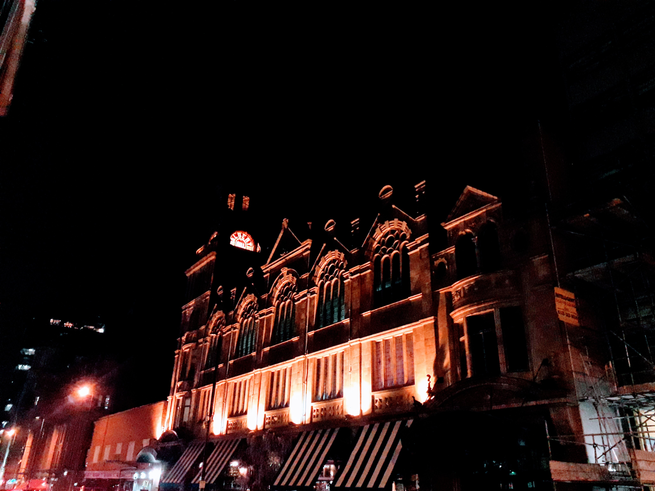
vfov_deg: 51.4
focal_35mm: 27
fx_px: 511
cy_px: 246
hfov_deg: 65.3
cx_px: 328
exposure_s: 1/25
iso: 400
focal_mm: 3.6
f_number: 1.9
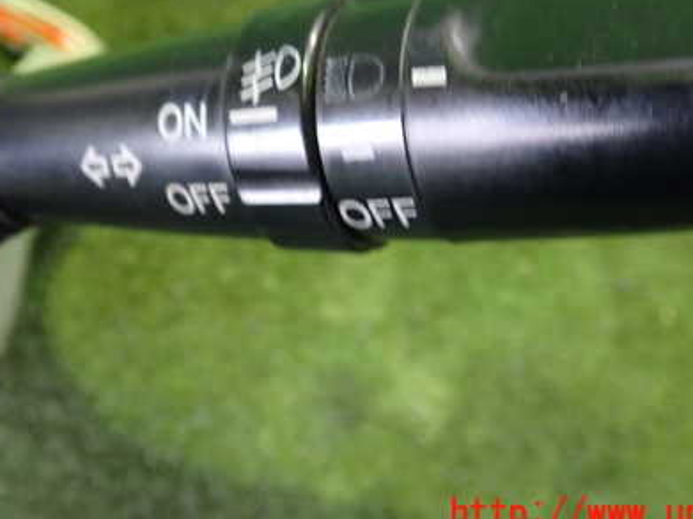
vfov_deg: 31.0
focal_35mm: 46
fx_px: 921
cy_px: 138
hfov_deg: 41.2
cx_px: 319
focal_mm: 5.4
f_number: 2.3
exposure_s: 1/25
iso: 800
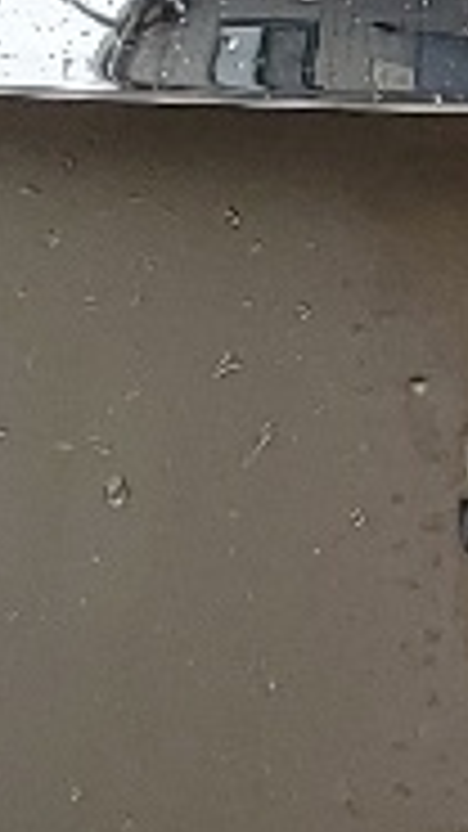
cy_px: 342
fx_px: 5407
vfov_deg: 8.8
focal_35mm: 245
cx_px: 1058
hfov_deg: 4.8
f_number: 1.5
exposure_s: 1/769
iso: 50
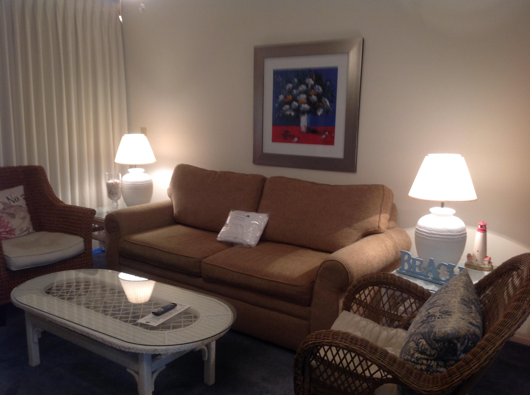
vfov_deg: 40.6
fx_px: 535
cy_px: 198
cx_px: 265
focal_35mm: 35
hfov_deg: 52.7
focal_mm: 4.28
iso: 80
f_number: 2.4
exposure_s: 1/15
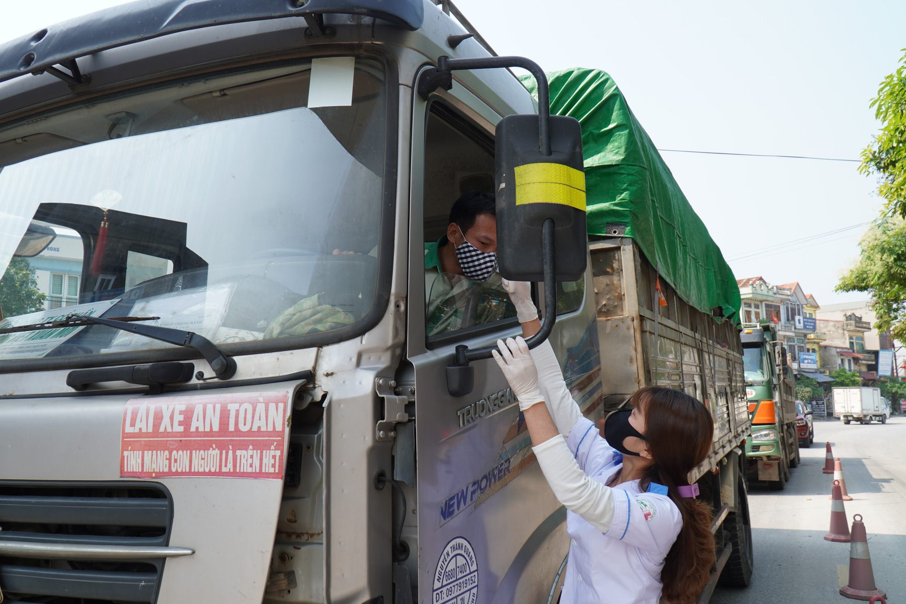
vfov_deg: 45.0
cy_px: 302
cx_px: 446
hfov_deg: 63.7
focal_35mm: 29
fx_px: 730
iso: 100
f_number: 8
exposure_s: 1/100
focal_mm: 18
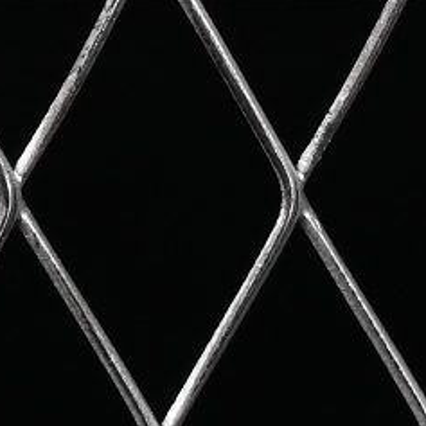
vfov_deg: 2.3
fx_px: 10428
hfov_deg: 2.3
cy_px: -1240
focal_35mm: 749
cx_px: -1174
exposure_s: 1/80
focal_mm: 50
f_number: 8
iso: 160
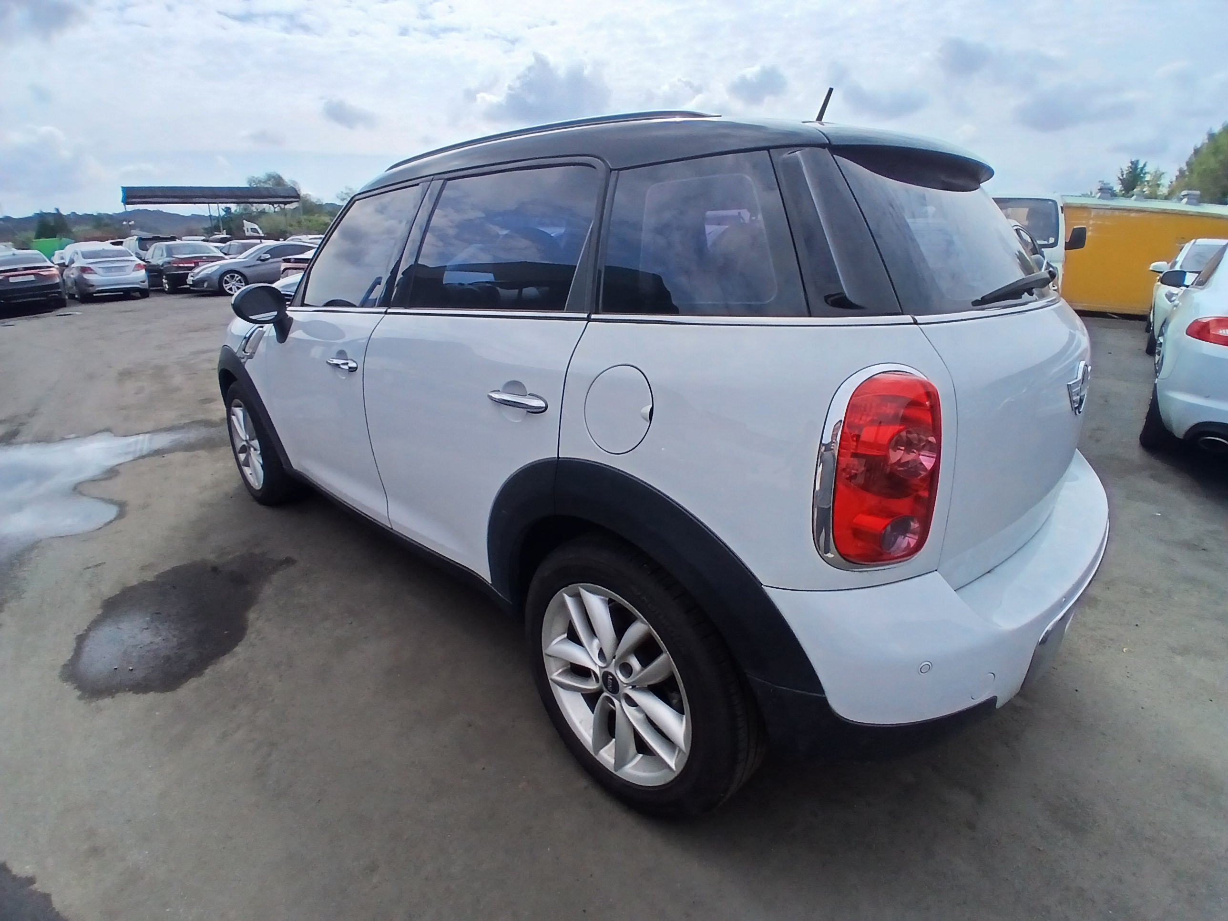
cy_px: 460
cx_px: 614
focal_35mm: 17
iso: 50
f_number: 2.2
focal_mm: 1.4
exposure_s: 1/1664
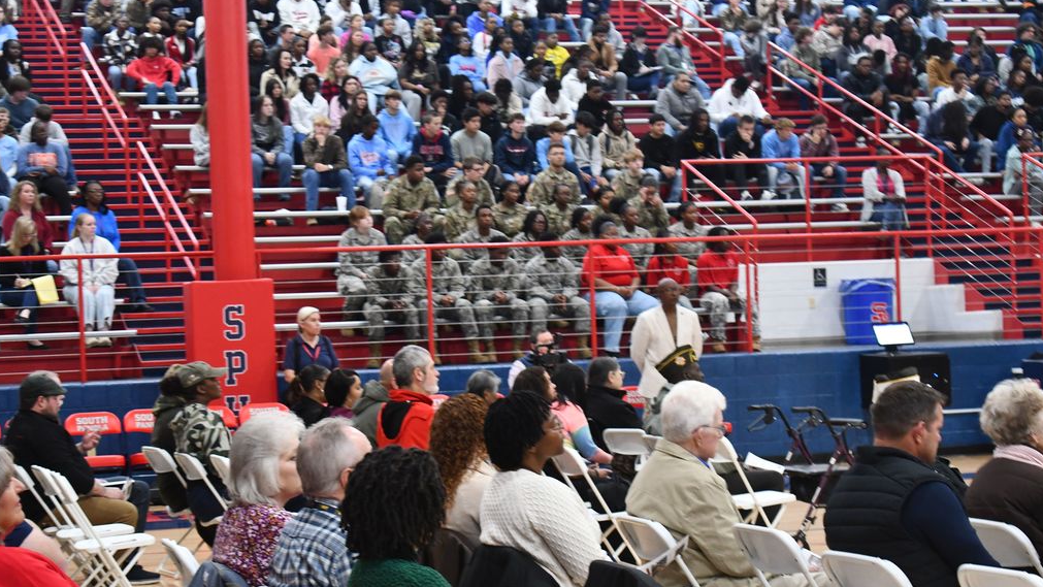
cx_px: 517
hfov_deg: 24.5
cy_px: 330
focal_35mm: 87
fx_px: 2406
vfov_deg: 13.9
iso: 2000
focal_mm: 55
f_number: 5.6
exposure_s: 1/15
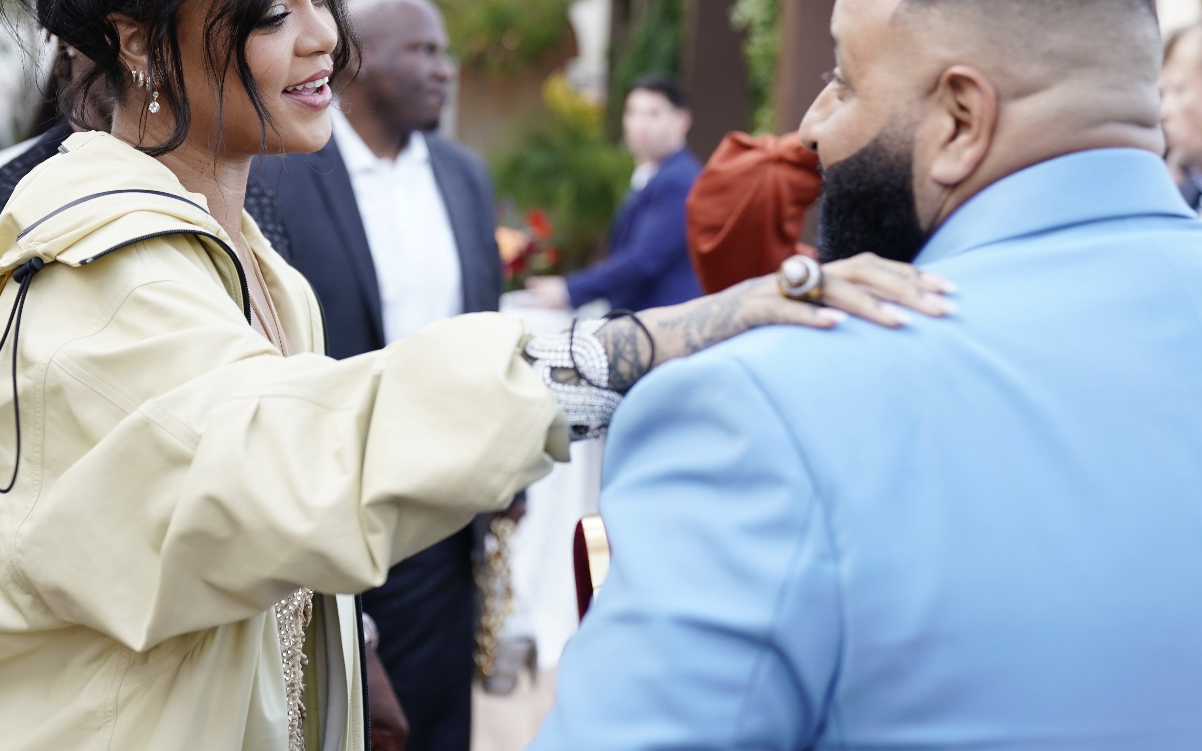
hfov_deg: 30.5
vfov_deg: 19.4
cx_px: 439
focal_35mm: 67
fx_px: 2195
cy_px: 289
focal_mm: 49
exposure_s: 1/100
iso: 320
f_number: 2.8
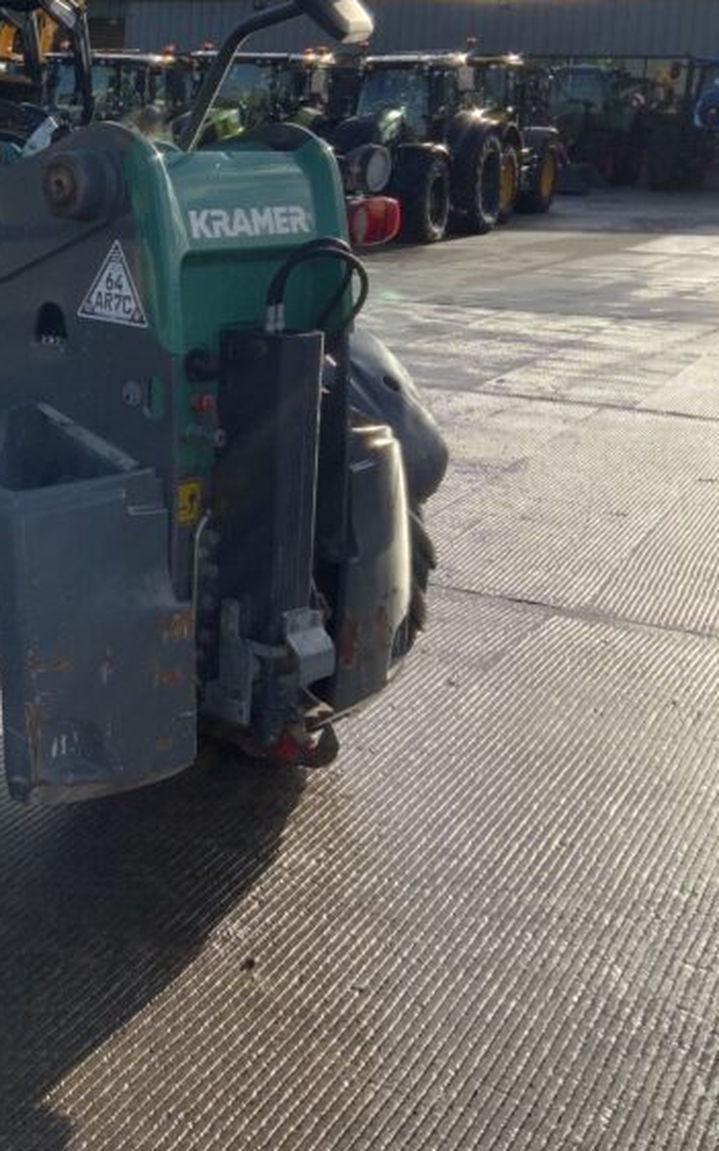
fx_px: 1757
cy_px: 377
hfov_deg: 21.5
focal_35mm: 56
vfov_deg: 35.9
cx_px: -139
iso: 16
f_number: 1.8
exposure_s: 1/1730
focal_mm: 3
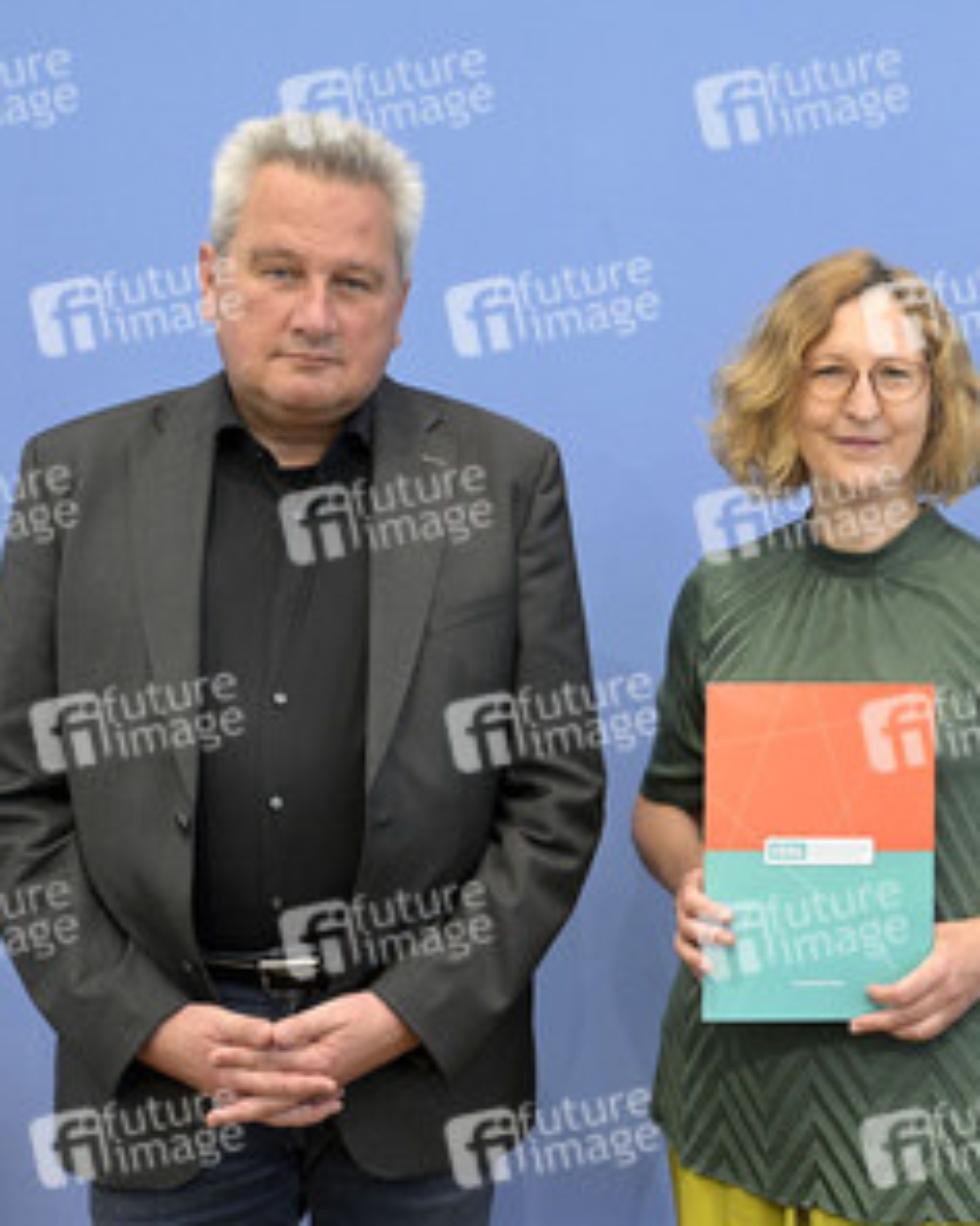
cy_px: 619
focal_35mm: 63
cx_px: 858
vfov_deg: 30.0
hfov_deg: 23.6
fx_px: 2284
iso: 3200
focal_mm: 44
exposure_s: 1/320
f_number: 5
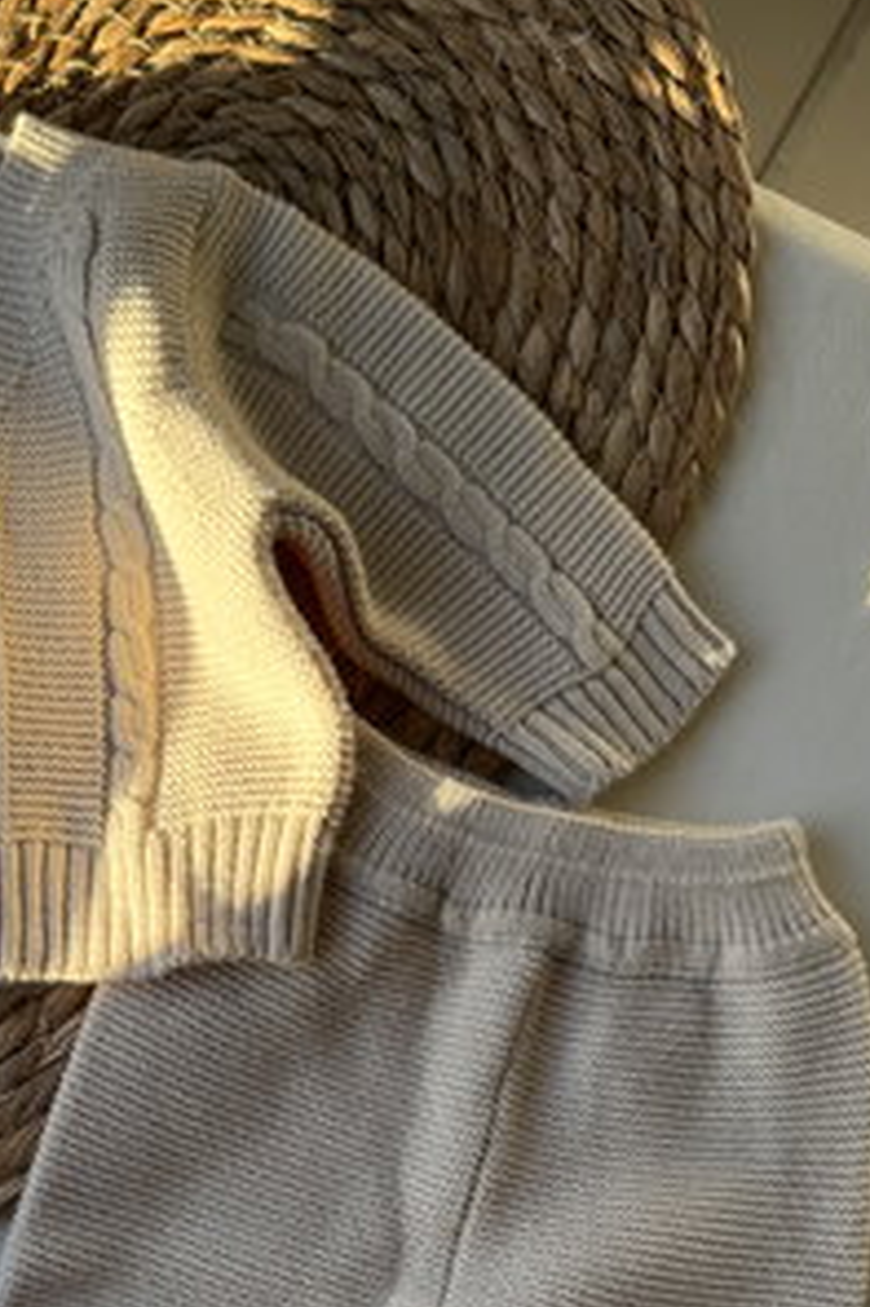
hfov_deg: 28.4
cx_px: 49
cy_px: 1000
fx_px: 1633
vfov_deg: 42.1
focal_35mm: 45
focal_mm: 6.76
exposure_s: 1/347
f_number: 1.78
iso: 80
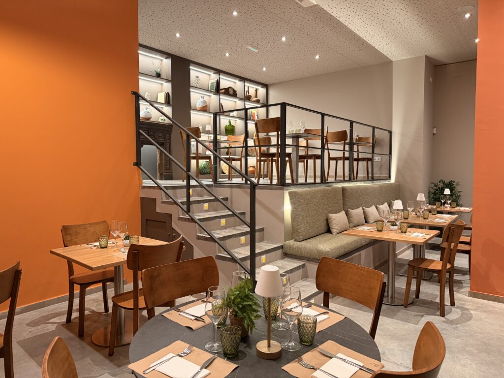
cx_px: 252
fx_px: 349
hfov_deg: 71.6
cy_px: 189
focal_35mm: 24
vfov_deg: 56.8
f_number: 1.78
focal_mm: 6.76
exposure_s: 1/50
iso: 400
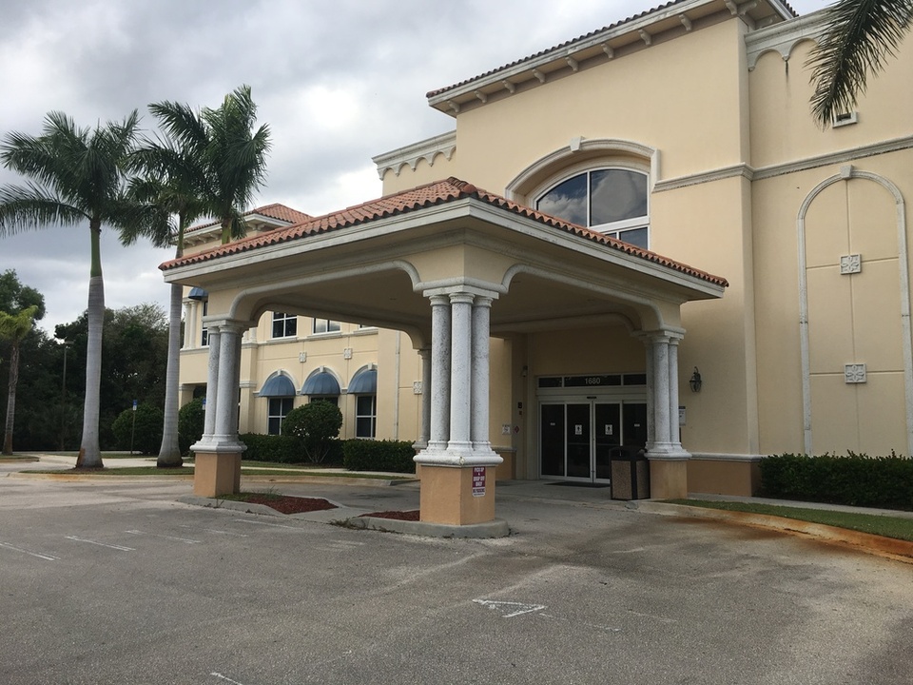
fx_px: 765
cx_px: 456
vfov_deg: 48.2
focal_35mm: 29
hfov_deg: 61.7
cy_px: 342
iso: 25
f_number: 2.2
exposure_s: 1/699
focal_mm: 4.15
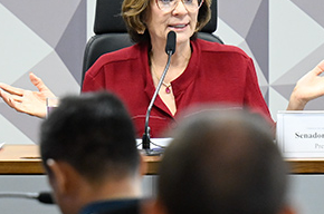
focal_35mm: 599
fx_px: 5379
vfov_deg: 2.3
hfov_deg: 3.4
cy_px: 169
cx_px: 199
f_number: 2.8
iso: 2000
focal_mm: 135
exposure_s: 1/200
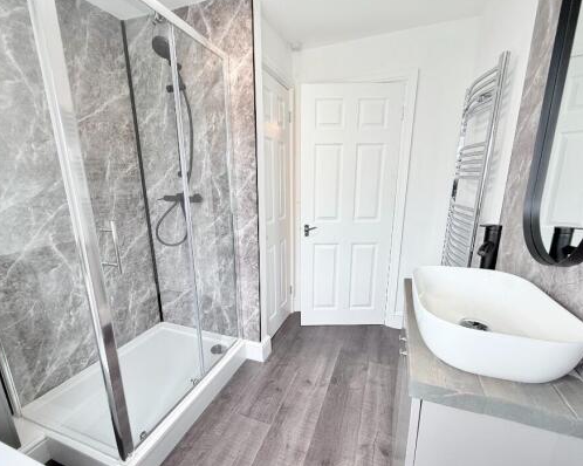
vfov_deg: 80.2
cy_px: 248
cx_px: 291
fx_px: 276
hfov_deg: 93.1
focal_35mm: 16
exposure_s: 1/99
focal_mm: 2.22
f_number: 2.2
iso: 64
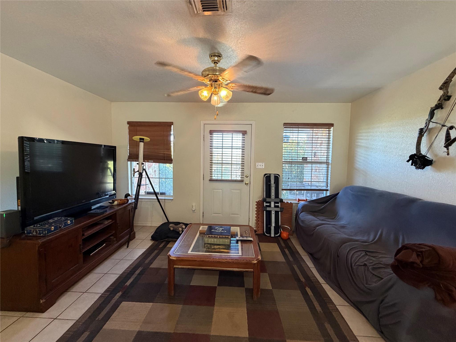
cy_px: 171
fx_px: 184
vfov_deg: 85.7
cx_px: 228
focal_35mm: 14
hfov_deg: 102.1
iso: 320
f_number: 2.2
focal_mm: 2.22
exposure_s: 1/60
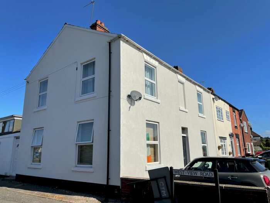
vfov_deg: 53.1
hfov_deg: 67.3
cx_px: 135
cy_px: 102
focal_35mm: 26
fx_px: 203
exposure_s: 1/6897
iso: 32
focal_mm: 4.2
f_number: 1.6
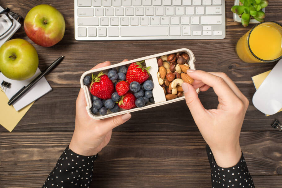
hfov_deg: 39.6
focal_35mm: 50
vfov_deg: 27.0
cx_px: 141
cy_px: 94
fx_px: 392
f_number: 9
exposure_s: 1/125
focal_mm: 50
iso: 100
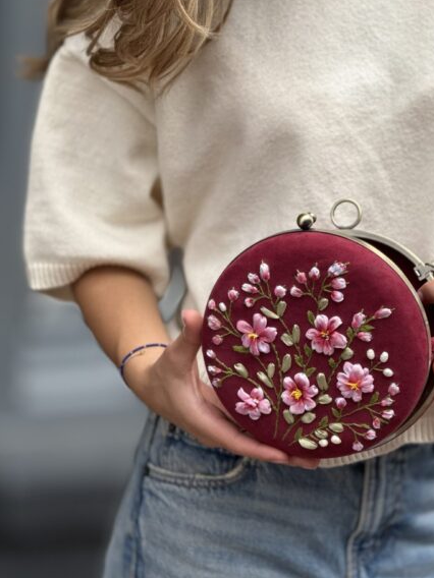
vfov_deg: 11.7
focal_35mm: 169
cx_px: 305
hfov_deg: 8.8
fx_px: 2825
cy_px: 302
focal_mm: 15.66
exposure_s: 1/514
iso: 50
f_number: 2.8
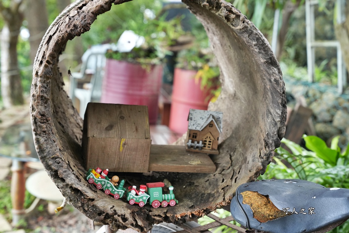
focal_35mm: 60
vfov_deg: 22.5
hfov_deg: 33.2
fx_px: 586
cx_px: 174
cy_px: 116
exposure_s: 1/320
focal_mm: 60.4
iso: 2000
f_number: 5.6
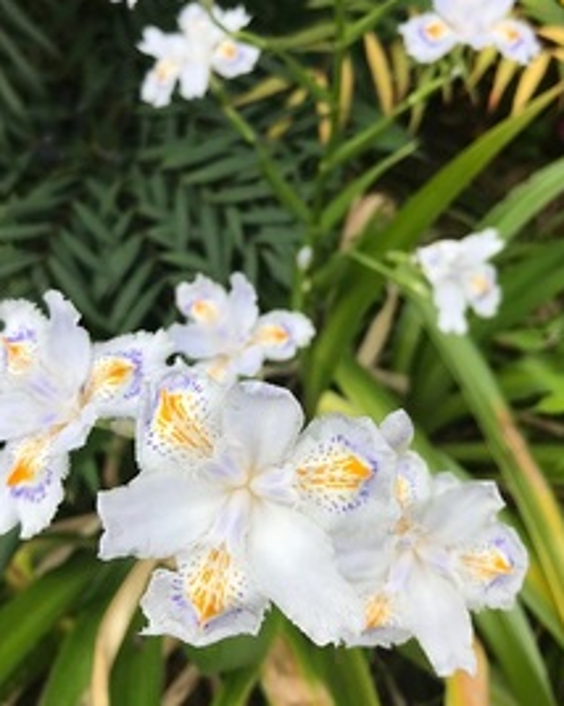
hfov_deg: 39.1
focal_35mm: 38
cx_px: 281
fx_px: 794
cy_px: 270
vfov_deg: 47.6
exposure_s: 1/948
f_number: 1.8
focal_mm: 3.99
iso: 20
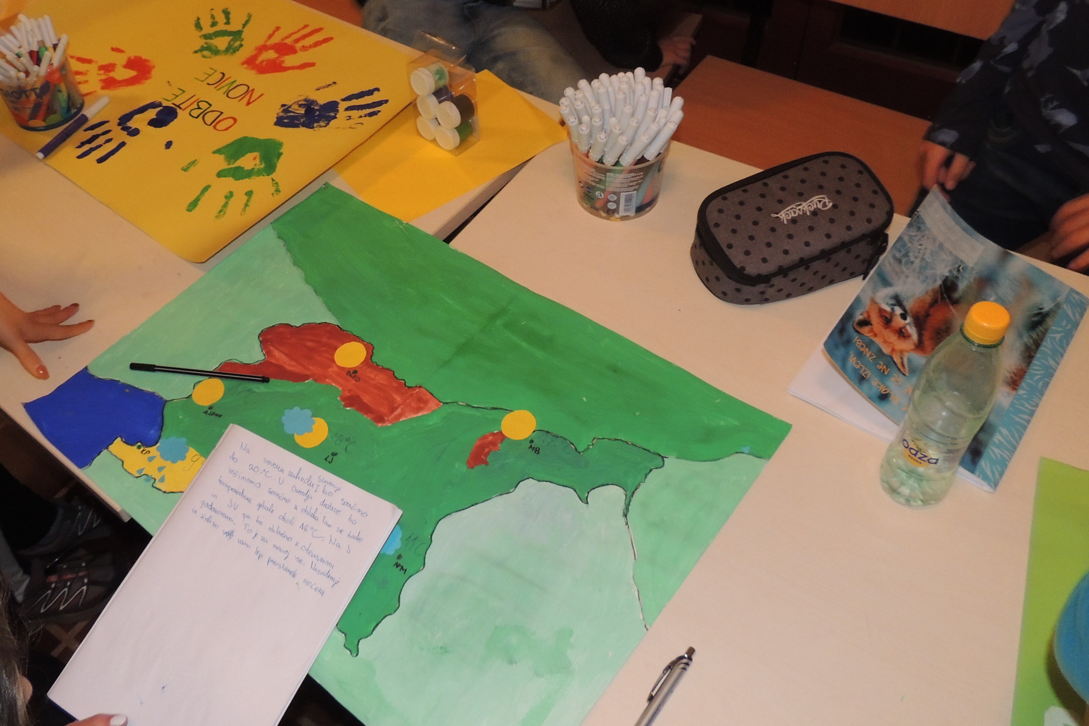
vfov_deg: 42.2
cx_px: 463
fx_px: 938
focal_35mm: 31
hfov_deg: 60.0
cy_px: 299
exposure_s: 1/6
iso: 360
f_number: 3
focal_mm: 4.3
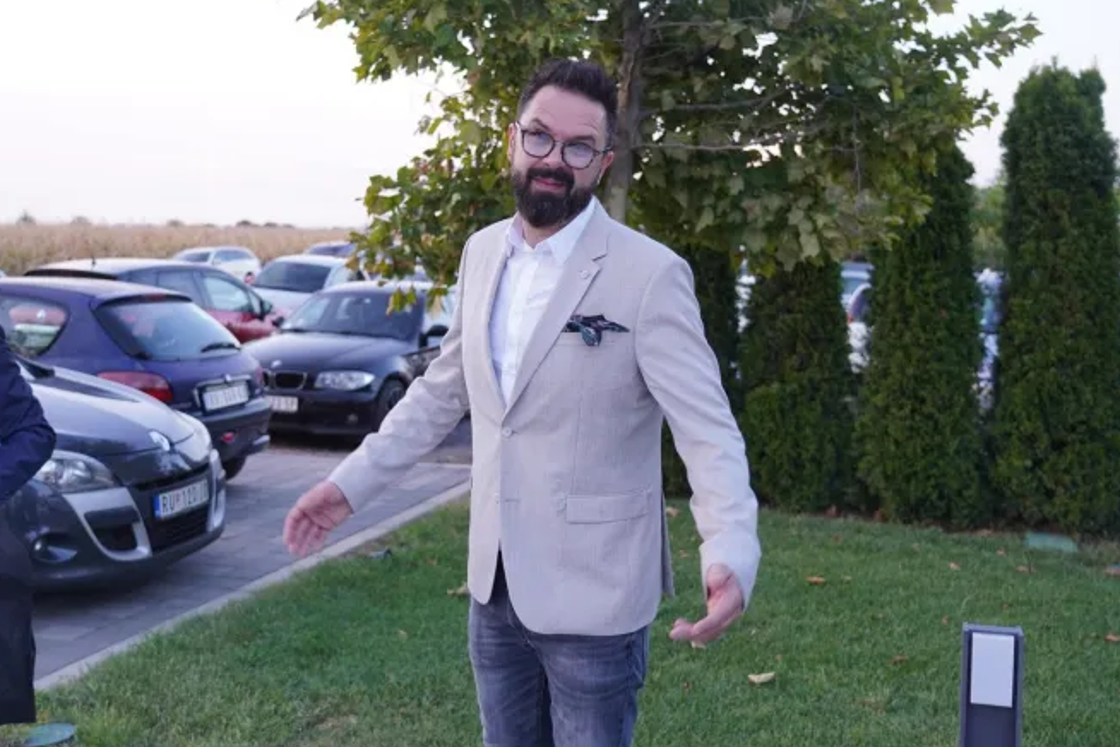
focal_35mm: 43
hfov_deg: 45.3
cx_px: 481
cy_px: 362
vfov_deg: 31.2
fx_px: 1338
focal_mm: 37
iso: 800
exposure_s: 1/160
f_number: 4
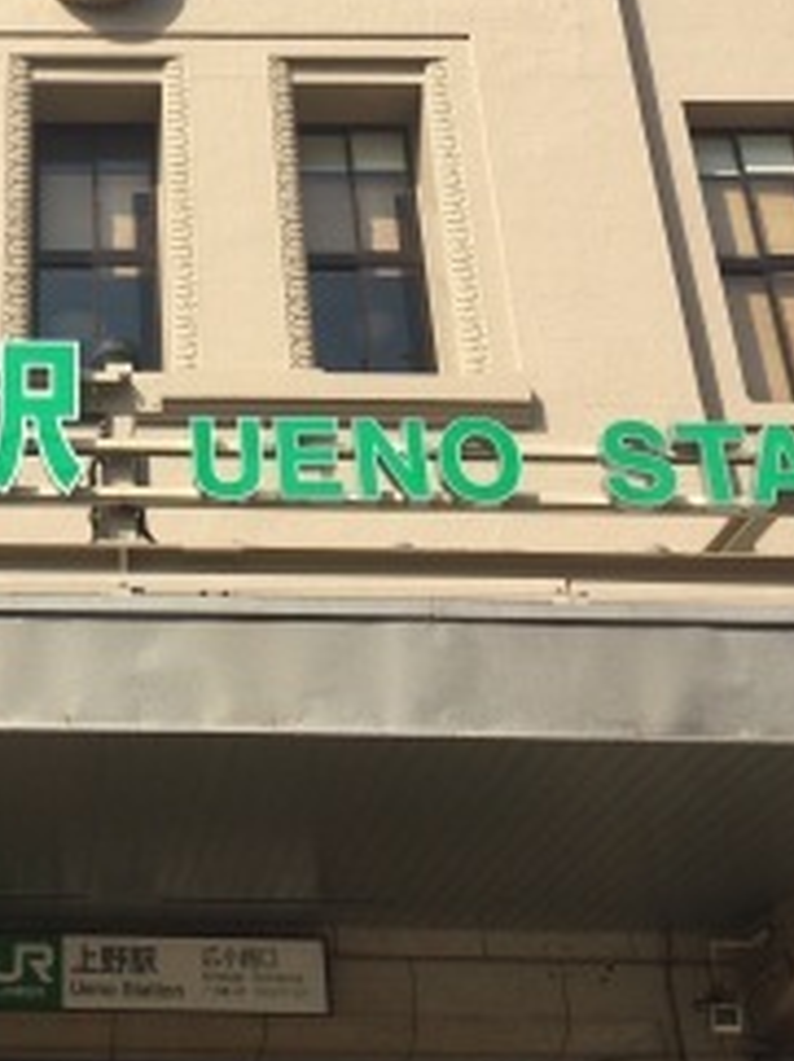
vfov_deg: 31.1
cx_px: 2
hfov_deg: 23.4
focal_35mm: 60
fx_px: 1838
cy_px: 158
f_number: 2.2
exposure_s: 1/2053
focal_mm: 4.15
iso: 32
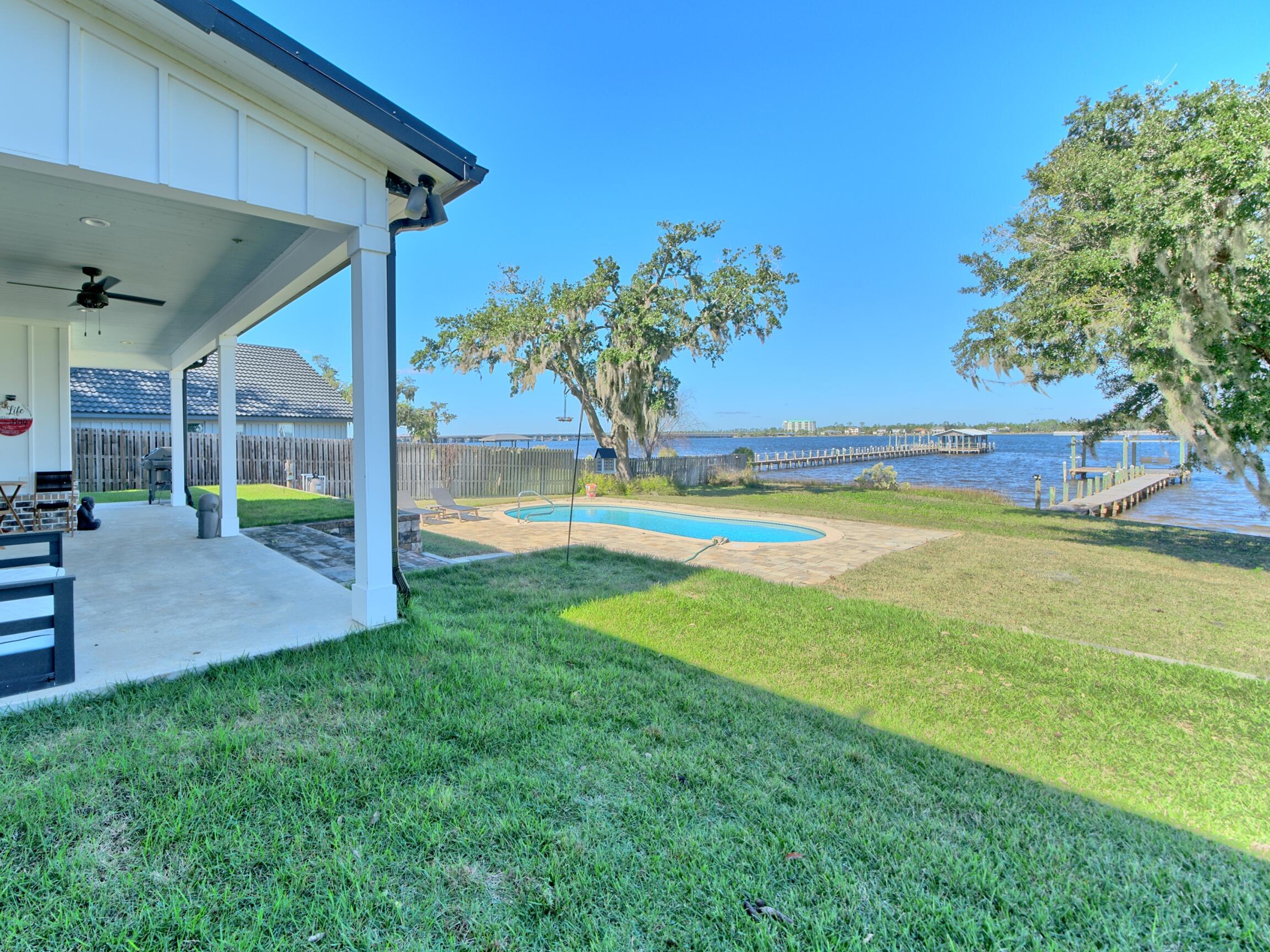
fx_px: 550
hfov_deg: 95.8
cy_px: 443
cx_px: 465
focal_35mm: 15
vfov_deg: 81.6
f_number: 8
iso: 100
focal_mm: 12
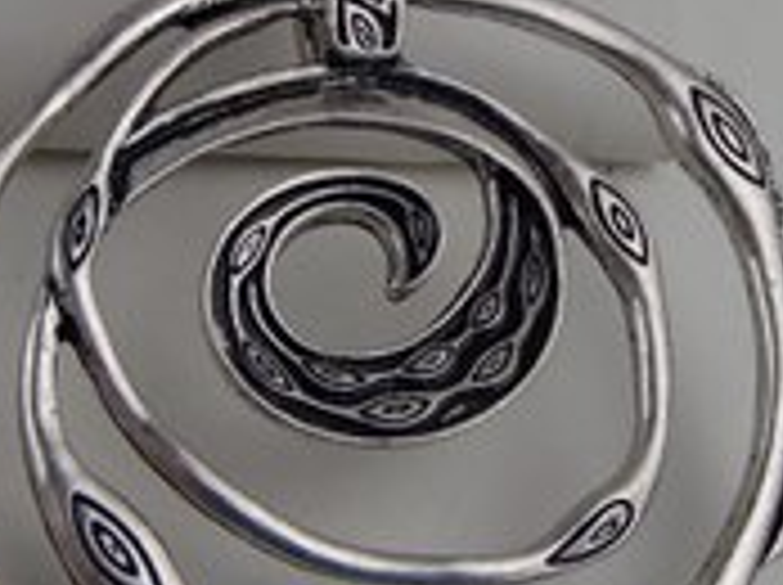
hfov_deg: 26.7
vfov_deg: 20.1
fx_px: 1649
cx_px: 340
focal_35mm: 73
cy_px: 313
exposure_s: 1/160
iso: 125
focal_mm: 6.64
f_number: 4.7
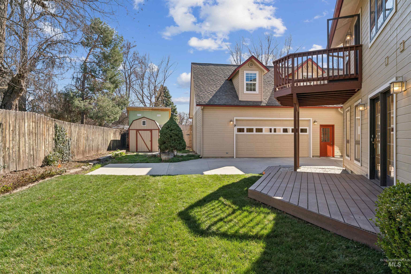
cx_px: 206
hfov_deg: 83.1
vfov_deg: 61.2
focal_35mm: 20
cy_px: 137
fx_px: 232
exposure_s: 1/160
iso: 400
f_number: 13
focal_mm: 20.3
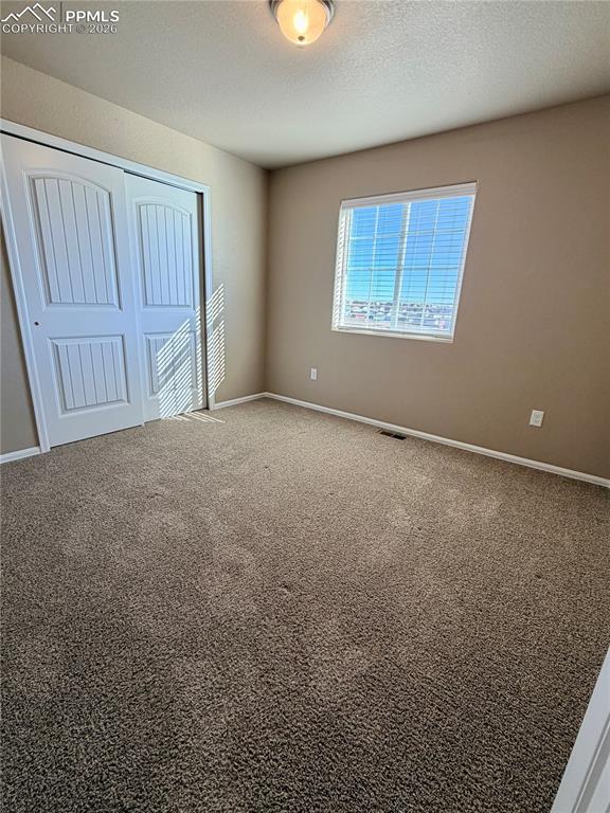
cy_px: 406
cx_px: 305
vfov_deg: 102.1
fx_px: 329
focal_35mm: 14
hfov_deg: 85.7
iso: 100
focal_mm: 2.22
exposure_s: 1/120
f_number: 2.2
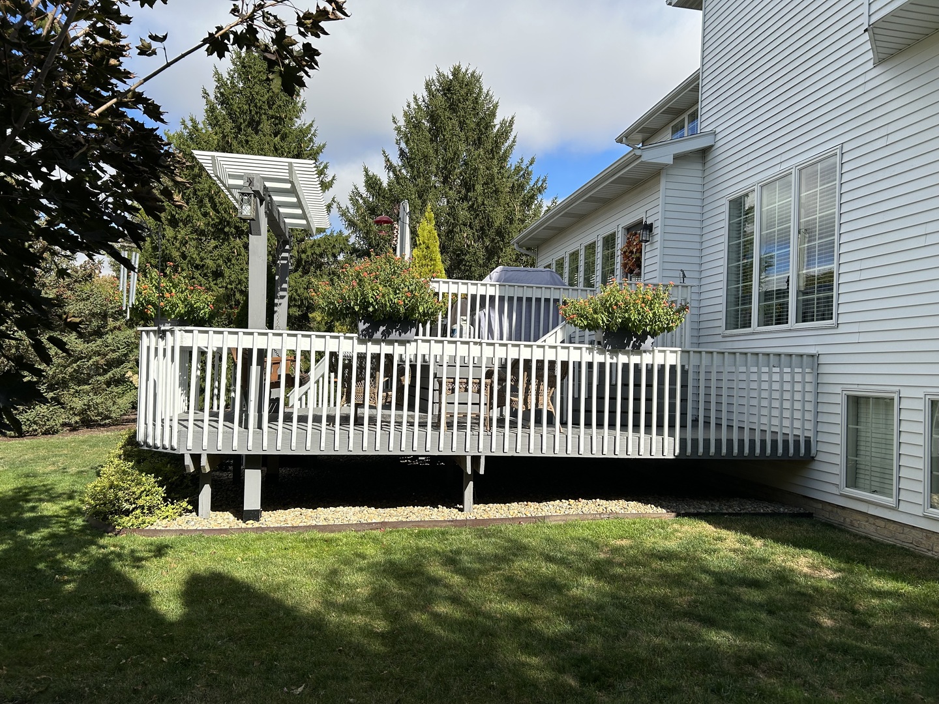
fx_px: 705
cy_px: 352
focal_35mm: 26
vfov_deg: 53.1
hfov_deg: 67.3
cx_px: 470
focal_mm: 5.7
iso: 50
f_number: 1.5
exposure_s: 1/4115
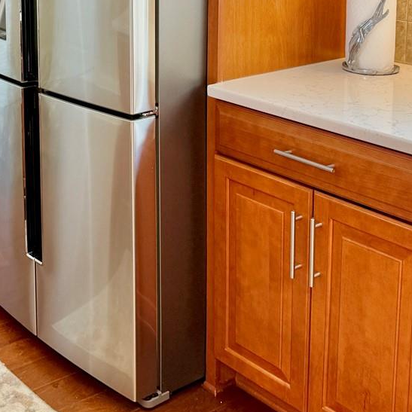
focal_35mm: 62
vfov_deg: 26.3
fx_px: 835
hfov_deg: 27.0
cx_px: 58
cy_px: 0
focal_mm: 6.76
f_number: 1.78
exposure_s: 1/120
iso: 80
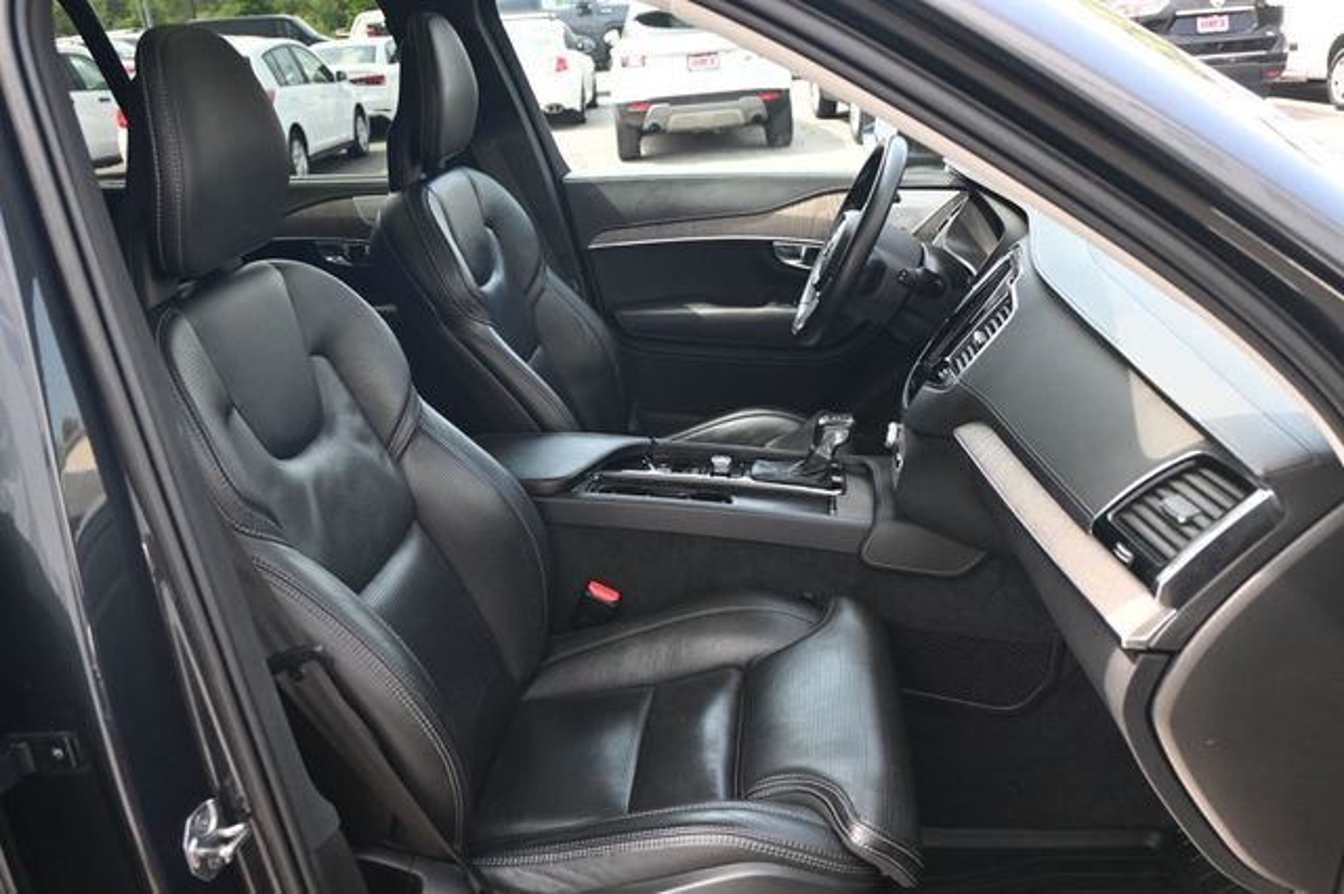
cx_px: 672
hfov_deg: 62.0
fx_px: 1119
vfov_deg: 43.6
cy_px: 447
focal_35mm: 30
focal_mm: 20
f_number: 3.8
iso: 400
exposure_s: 1/160
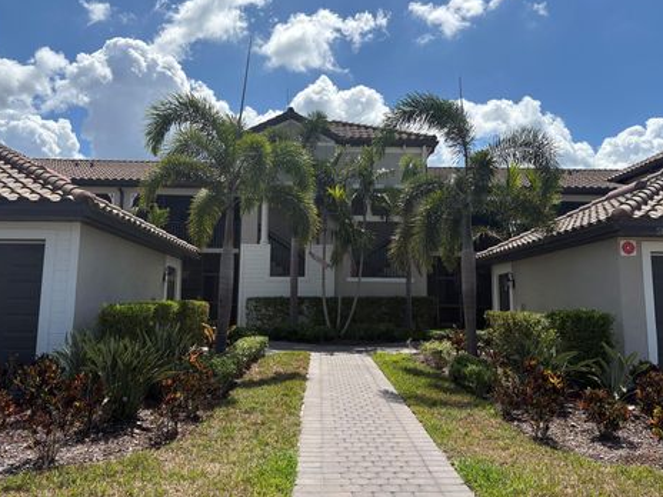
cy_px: 231
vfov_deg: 49.7
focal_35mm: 28
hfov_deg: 63.4
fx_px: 536
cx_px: 342
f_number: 1.6
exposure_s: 1/6329
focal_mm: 5.96
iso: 64
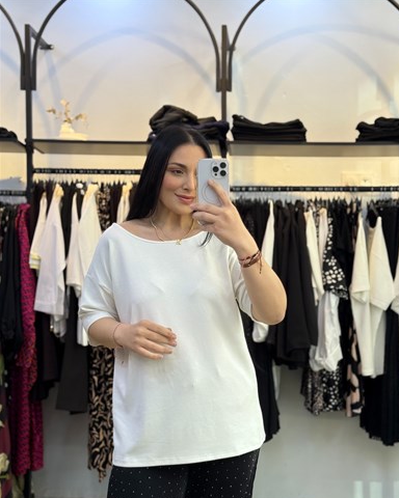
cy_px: 273
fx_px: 768
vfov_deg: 36.0
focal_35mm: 52
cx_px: 207
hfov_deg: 29.1
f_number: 1.78
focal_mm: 6.76
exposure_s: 1/221
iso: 64
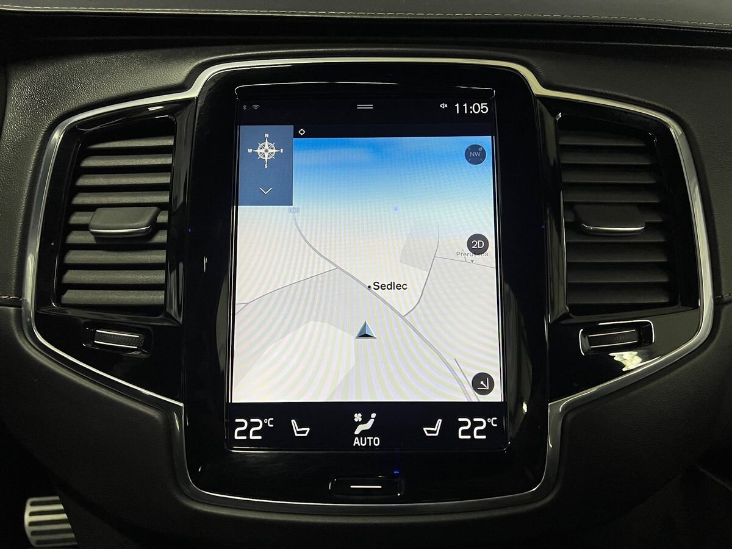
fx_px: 550
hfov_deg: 67.3
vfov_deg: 53.1
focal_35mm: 26
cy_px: 274
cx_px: 366
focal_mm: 5.7
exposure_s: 1/64
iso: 125
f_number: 1.5
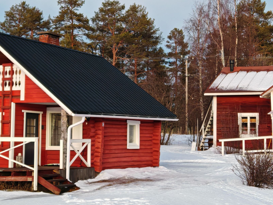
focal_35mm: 82
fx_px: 647
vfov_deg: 18.0
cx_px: 120
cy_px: 79
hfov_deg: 23.8
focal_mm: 6.67
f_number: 1.9
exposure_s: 1/100
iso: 200
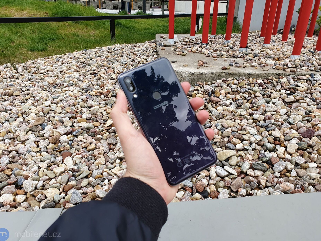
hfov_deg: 65.3
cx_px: 158
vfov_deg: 51.4
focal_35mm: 27
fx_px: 250
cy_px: 121
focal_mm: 4.32
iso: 50
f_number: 2.4
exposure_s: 1/814
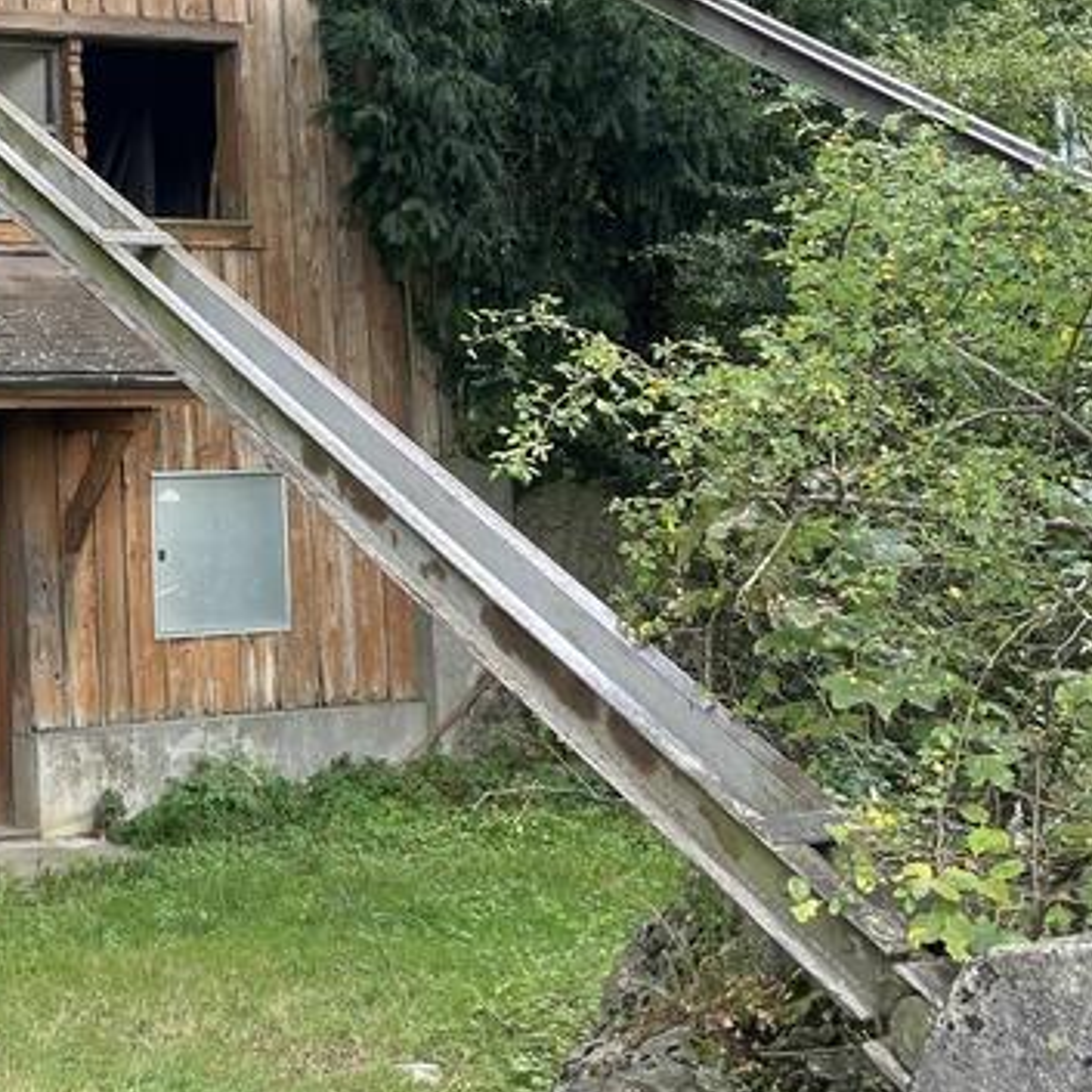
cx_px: -36
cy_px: 192
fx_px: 2391
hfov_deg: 24.4
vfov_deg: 25.2
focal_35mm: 67
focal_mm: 4.2
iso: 32
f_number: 1.6
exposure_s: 1/208
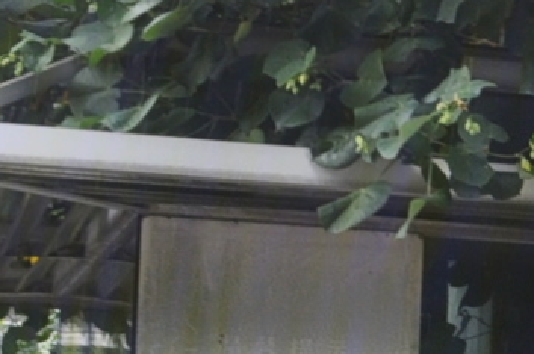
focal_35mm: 164
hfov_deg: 10.9
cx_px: 1228
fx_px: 2428
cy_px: 359
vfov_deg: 8.3
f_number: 5.6
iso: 360
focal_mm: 18
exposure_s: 1/125
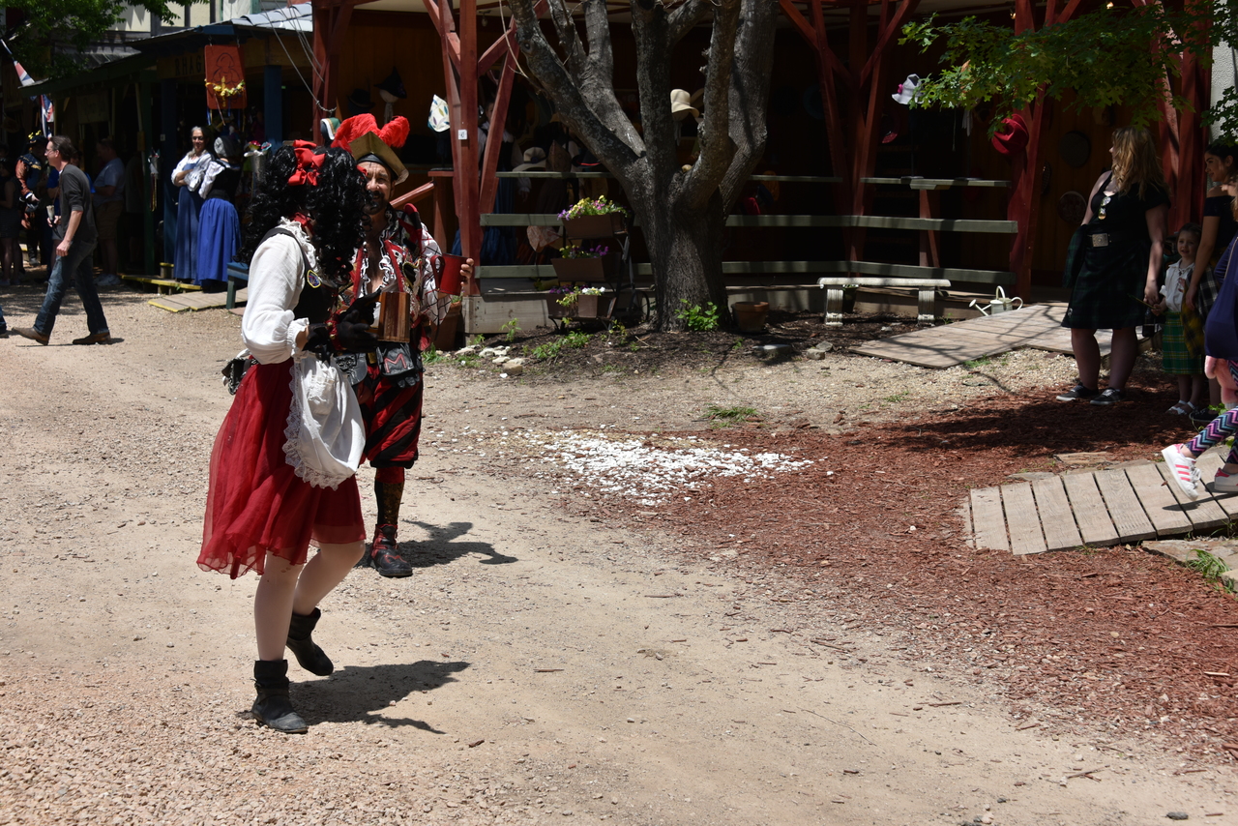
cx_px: 619
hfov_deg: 34.5
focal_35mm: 58
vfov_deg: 23.4
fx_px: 1995
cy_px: 413
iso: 100
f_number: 10
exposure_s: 1/400
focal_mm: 58
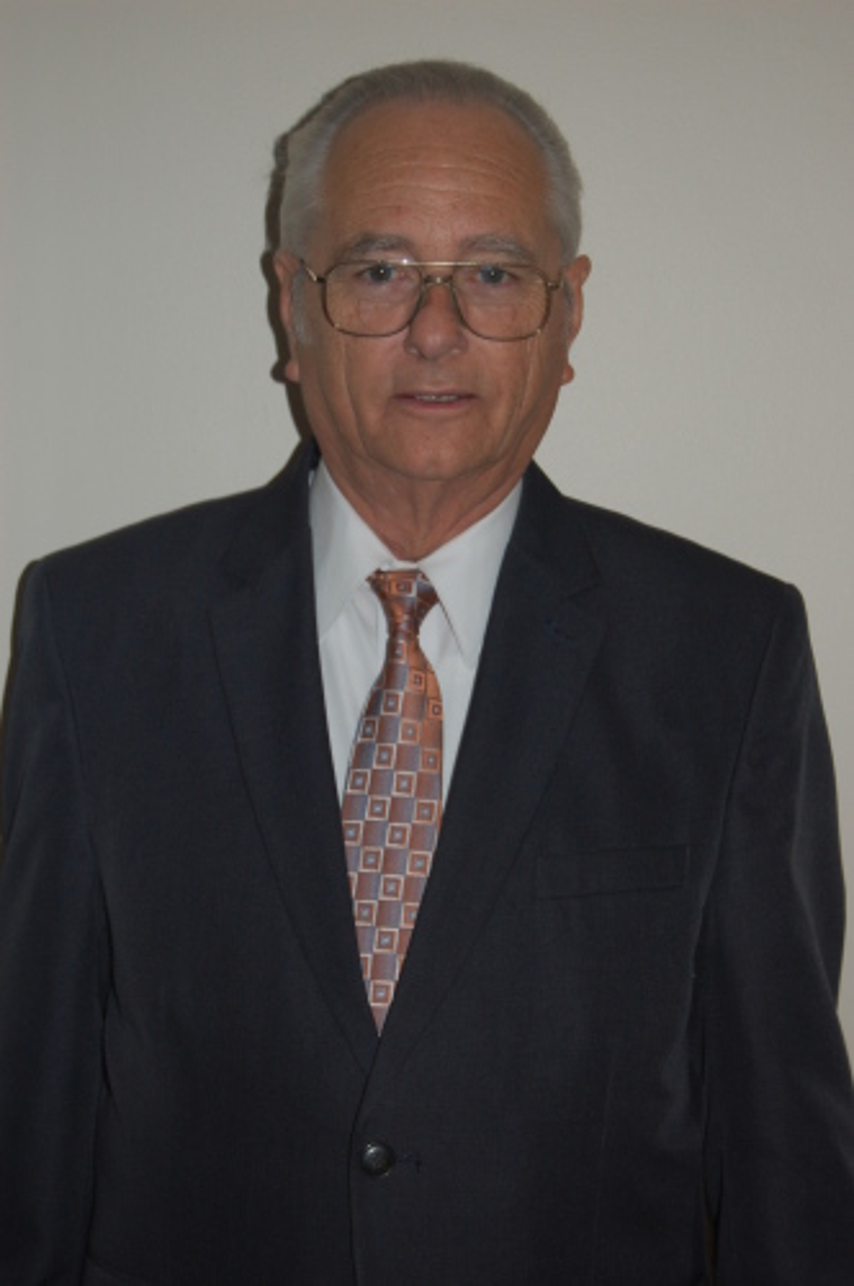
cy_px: 643
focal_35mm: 68
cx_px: 427
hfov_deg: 20.1
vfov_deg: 29.9
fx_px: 2408
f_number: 5.3
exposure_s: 1/60
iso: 400
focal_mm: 45
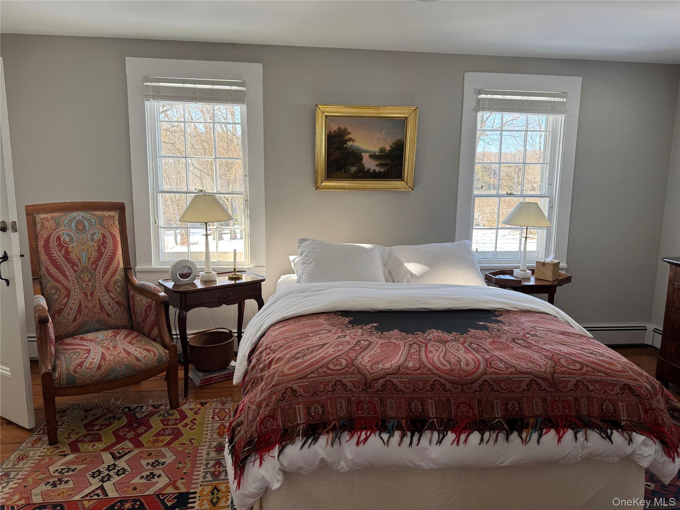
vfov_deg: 56.8
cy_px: 255
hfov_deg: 71.6
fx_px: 471
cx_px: 340
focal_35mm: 24
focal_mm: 6.76
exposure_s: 1/220
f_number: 1.78
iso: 64
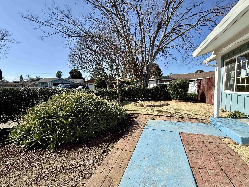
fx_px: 108
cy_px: 94
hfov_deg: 98.0
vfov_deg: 81.7
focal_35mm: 15
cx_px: 132
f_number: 2.2
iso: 50
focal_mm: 2.22
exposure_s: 1/1167
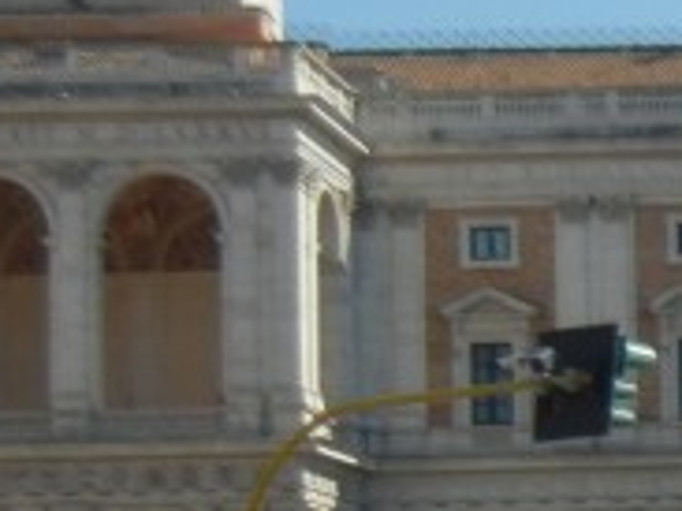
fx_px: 3308
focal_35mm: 168
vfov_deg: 8.8
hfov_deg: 10.8
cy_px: 492
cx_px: 1330
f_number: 7
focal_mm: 5.4
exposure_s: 1/428
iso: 160
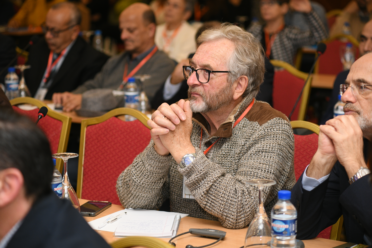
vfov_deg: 12.5
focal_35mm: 110
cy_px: 124
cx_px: 186
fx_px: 1137
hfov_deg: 18.6
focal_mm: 110
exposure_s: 1/250
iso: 1600
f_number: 4.5
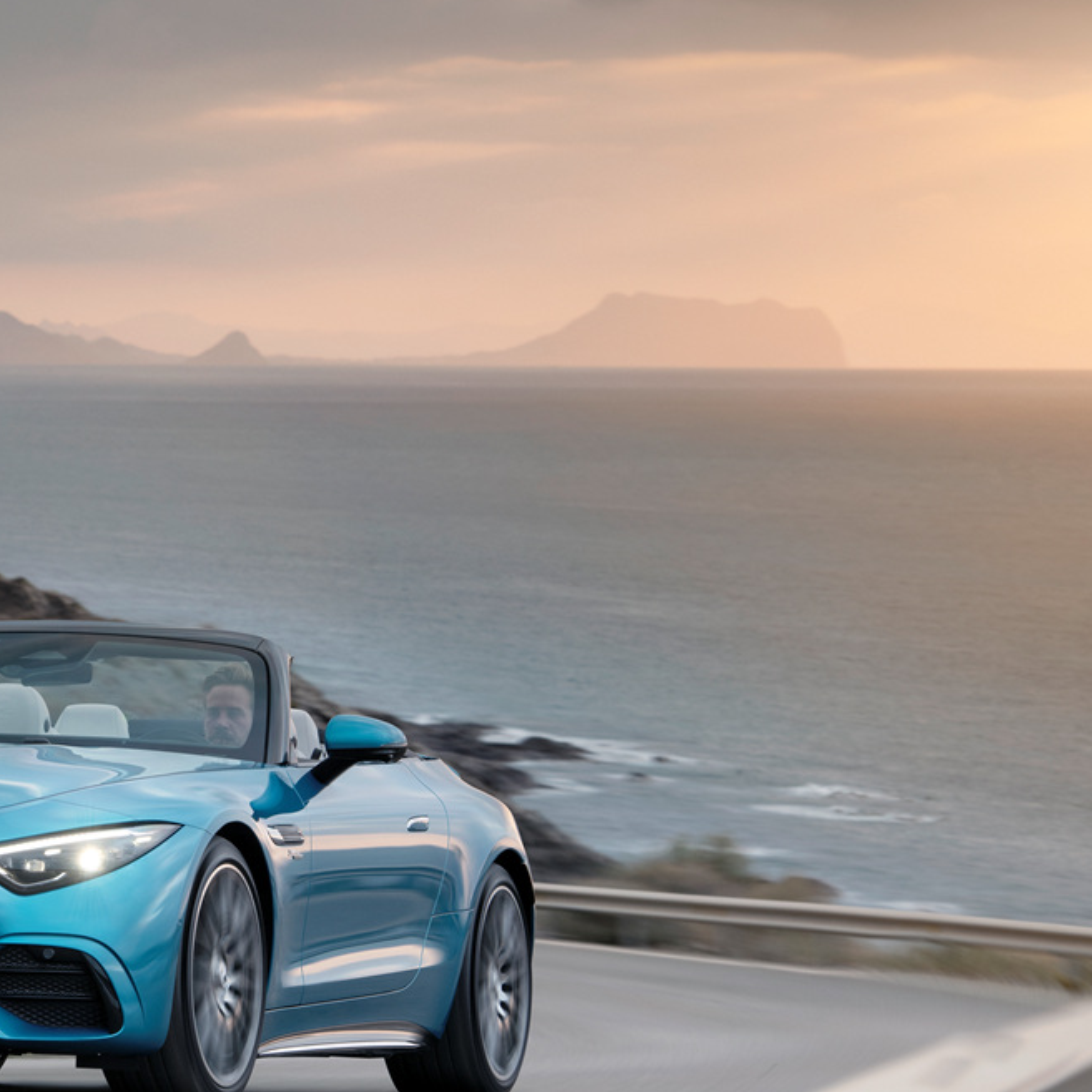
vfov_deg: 9.1
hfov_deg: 9.1
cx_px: 165
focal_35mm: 192
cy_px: 564
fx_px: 6853
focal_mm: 116
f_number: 11
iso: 100
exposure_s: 1/13
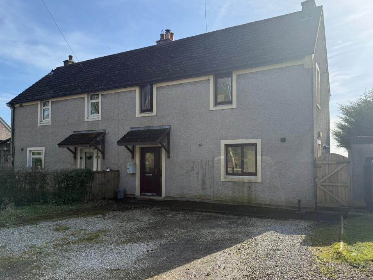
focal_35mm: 27
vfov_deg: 51.4
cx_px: 196
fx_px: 291
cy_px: 147
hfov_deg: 65.3
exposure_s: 1/3021
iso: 100
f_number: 1.78
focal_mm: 6.76
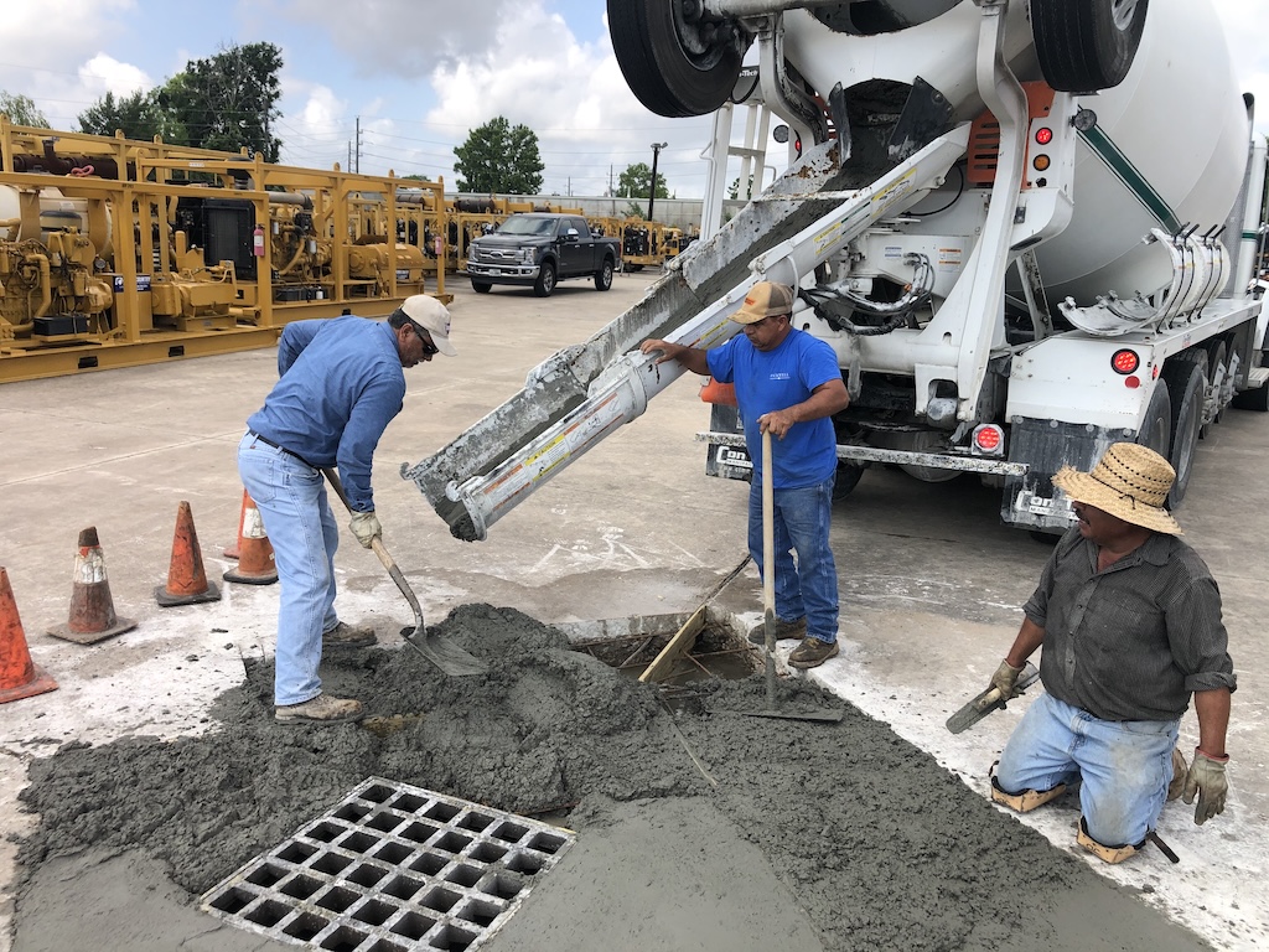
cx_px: 634
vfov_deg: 49.7
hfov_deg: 63.4
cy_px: 476
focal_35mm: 28
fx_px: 1026
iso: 20
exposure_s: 1/1033
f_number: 1.8
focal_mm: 3.99
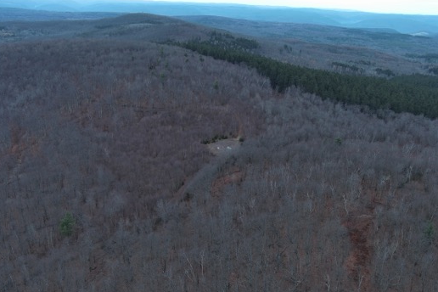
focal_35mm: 36
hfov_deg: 53.1
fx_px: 438
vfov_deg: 36.9
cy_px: 149
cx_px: 225
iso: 200
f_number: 2.8
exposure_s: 1/22.5
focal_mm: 10.57
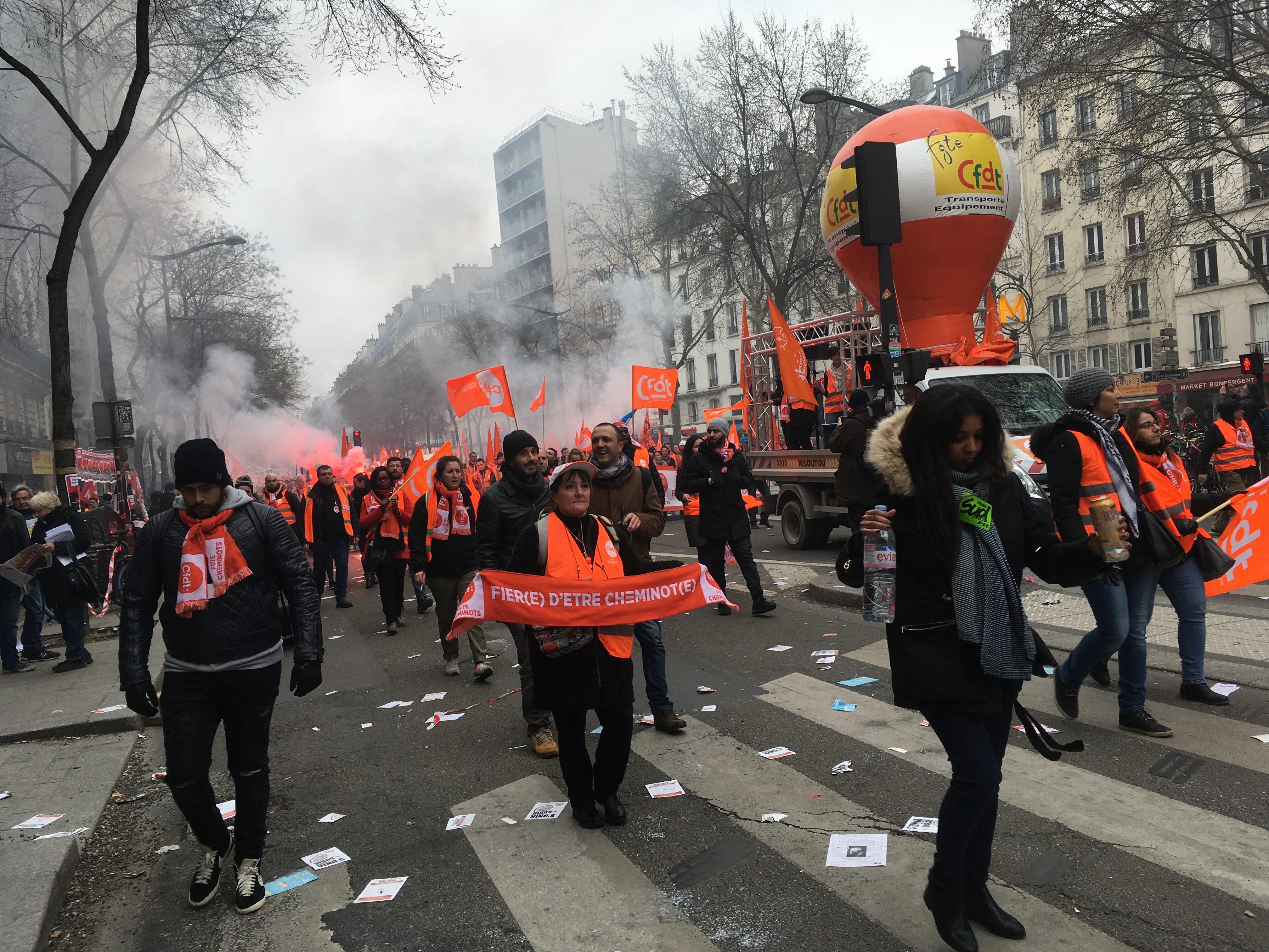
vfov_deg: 48.2
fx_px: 1063
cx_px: 634
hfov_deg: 61.7
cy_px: 476
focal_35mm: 29
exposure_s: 1/311
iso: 25
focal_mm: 4.15
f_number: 2.2
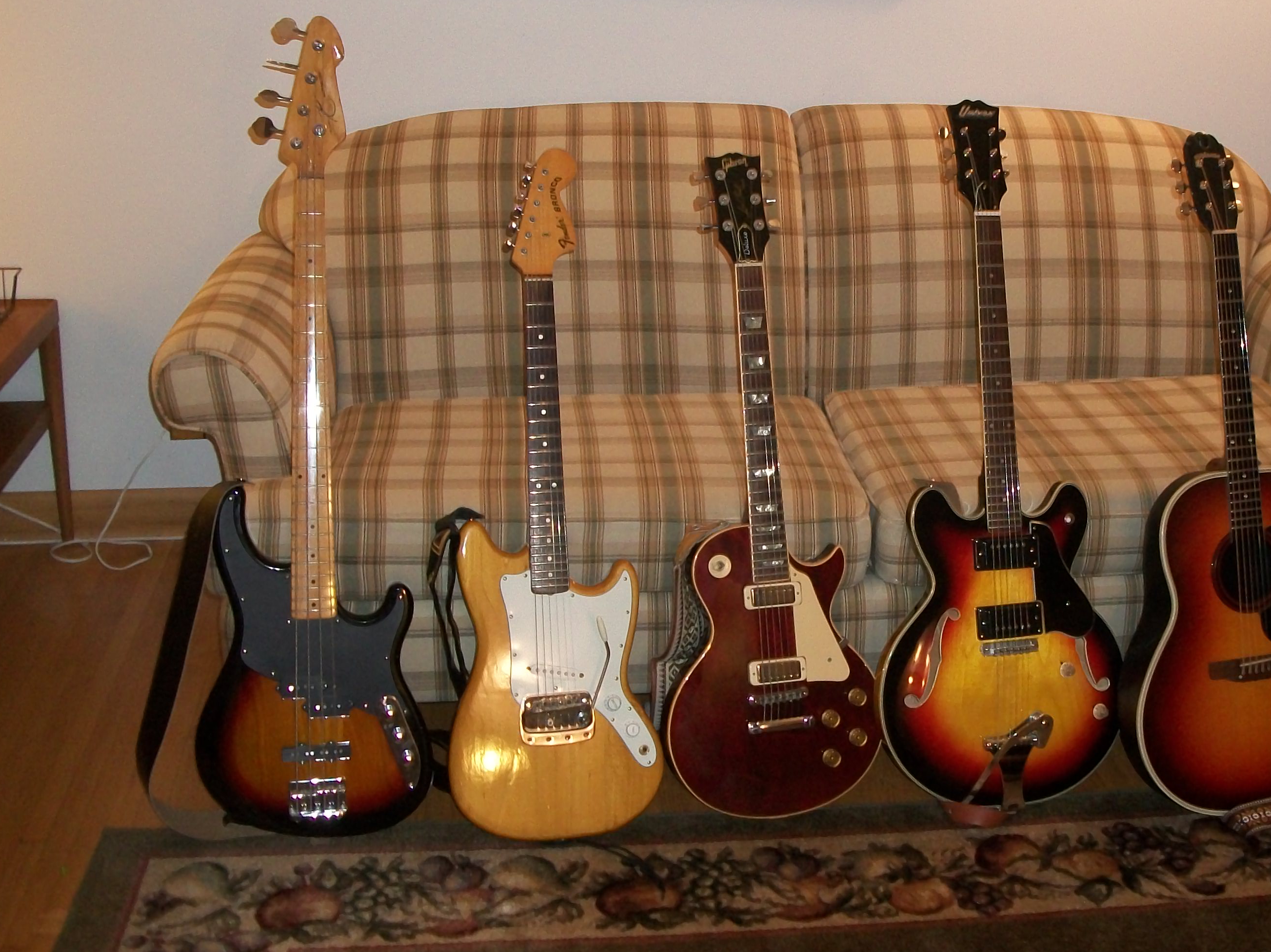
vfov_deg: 32.1
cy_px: 393
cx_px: 864
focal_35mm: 45
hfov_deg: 41.4
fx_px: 1652
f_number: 2.9
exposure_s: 1/30
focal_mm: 5.7
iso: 160
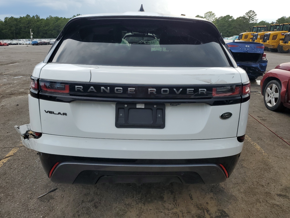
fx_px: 218
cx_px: 145
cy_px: 109
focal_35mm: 26
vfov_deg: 53.1
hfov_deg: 67.3
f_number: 1.5
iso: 50
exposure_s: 1/1000
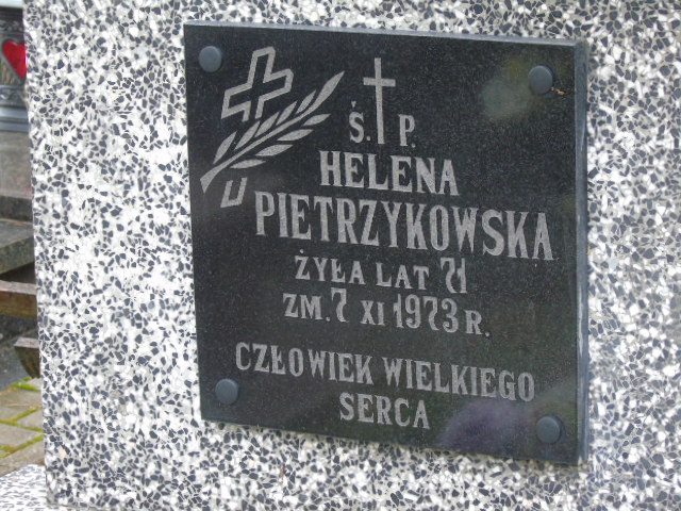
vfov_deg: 9.2
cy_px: 256
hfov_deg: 12.2
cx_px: 340
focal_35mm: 162
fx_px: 3187
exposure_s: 1/80
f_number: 4.9
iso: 400
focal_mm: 29
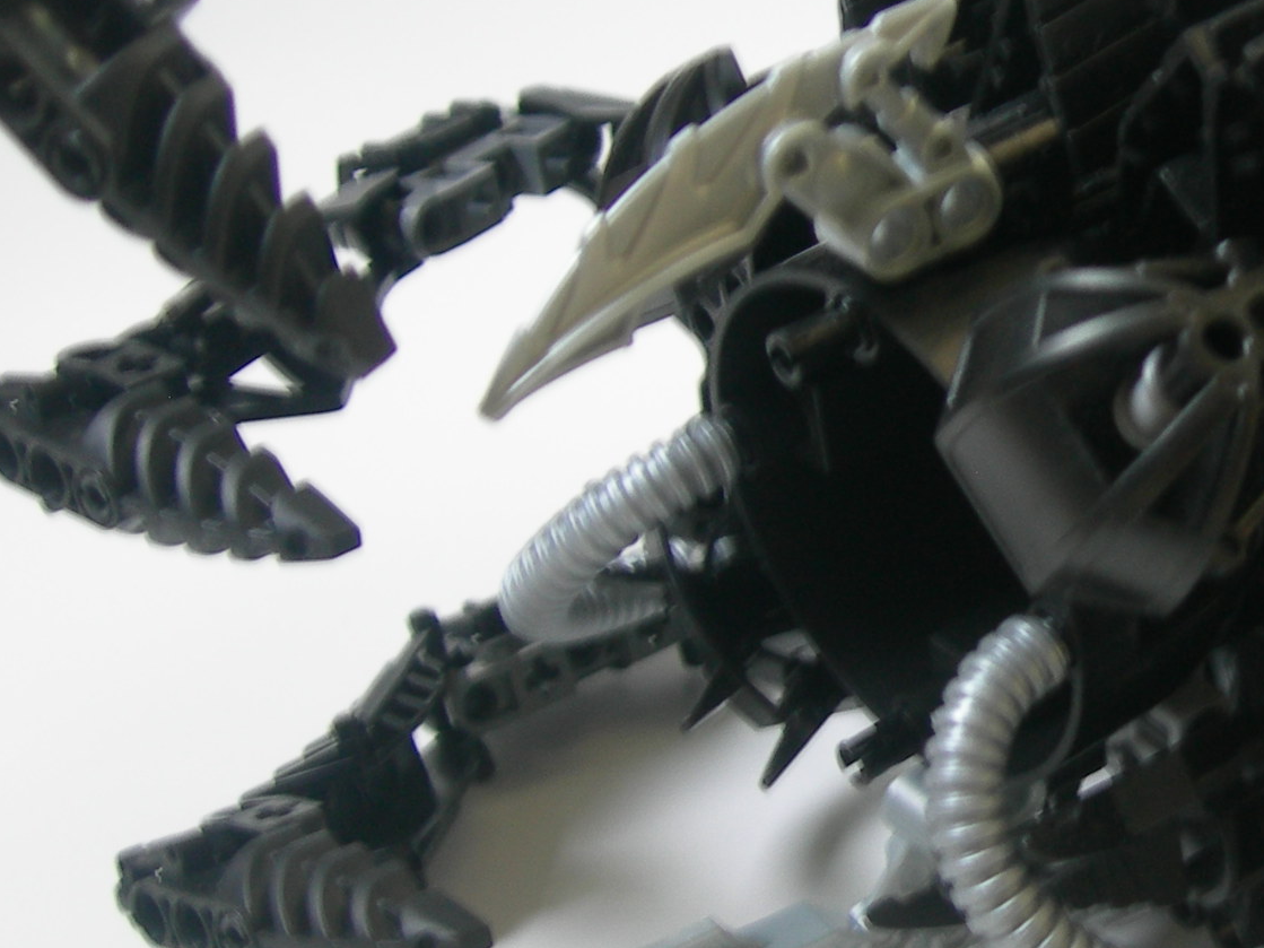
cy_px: 458
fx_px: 3213
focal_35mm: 88
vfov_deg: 16.8
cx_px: 1351
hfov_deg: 21.3
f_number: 2.8
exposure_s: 1/4.3
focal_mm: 7.8
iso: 50
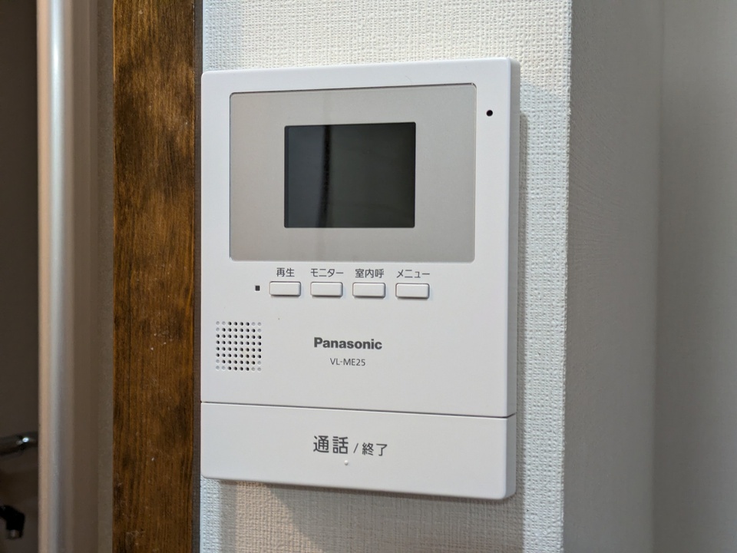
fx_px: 1086
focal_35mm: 51
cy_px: 276
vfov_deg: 28.6
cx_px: 368
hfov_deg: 37.5
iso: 402
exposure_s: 1/120
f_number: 1.89
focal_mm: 5.43
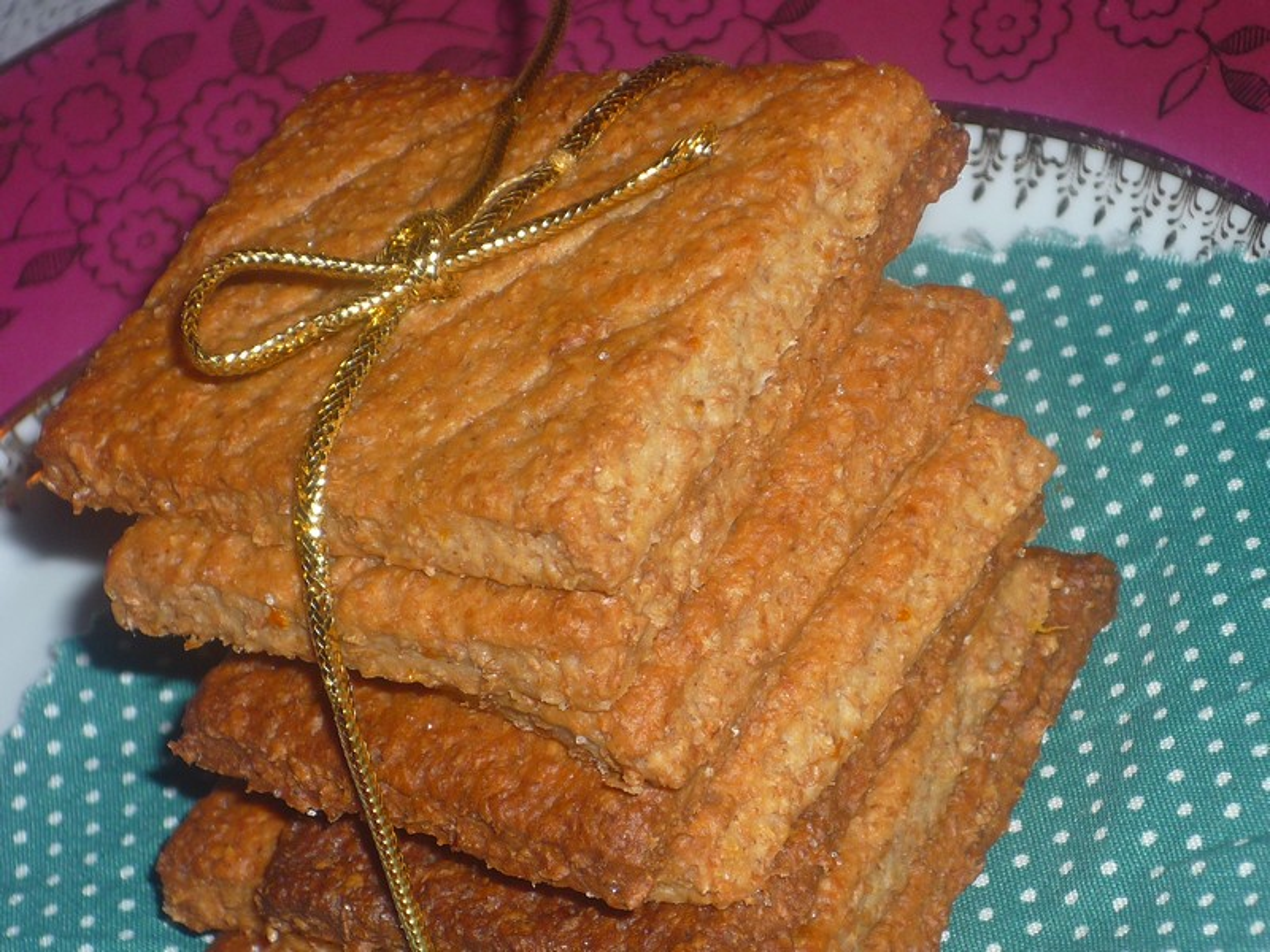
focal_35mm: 130
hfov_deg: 15.2
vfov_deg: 11.4
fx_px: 4769
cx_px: 635
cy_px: 476
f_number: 5.7
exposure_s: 1/50
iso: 100
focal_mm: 16.3
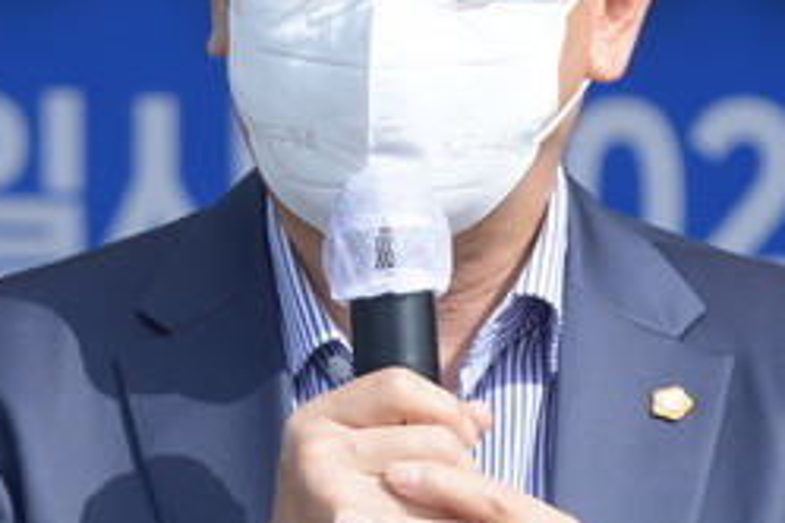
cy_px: -77
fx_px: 22436
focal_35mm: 1029
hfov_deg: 2.0
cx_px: 3
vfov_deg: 1.3
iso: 200
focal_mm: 200
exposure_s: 1/800
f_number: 5.6
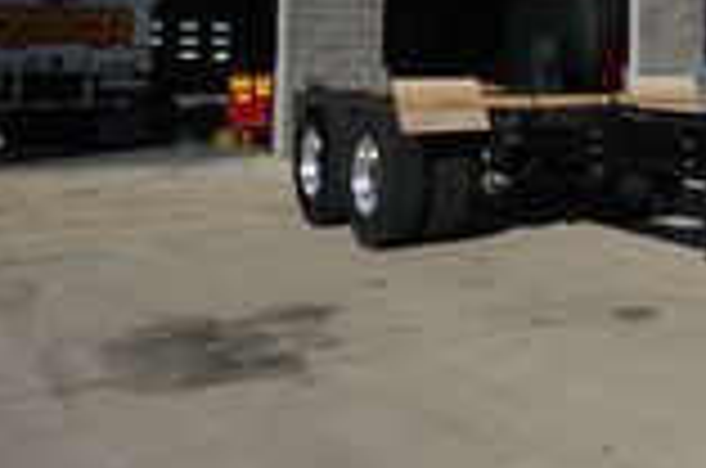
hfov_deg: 31.3
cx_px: 890
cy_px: 0
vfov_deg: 25.1
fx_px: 998
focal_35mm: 51
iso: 125
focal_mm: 7.6
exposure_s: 1/8000
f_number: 2
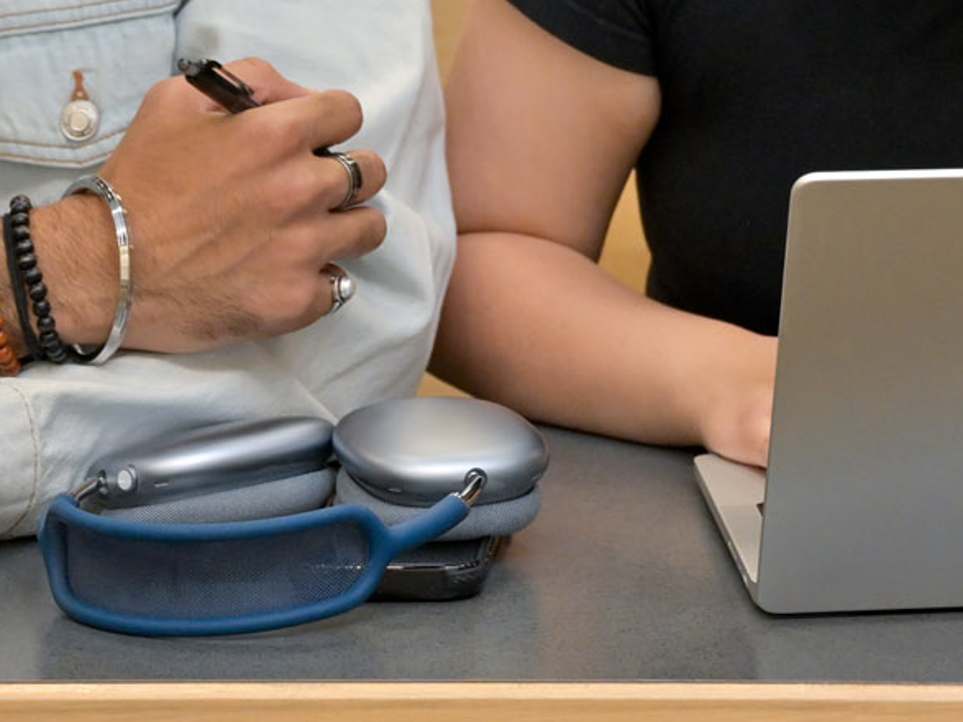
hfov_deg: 11.1
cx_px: 988
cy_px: -318
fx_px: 4923
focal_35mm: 177
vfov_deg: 8.2
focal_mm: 54
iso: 1600
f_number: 5
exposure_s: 1/125
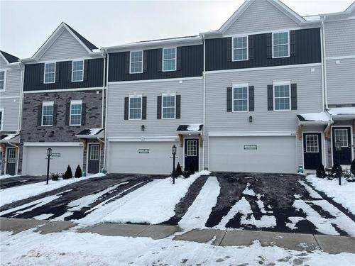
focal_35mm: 26
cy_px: 133
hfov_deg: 67.3
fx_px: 267
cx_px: 178
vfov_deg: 53.1
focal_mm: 5.96
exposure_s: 1/2933
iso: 50
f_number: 1.6
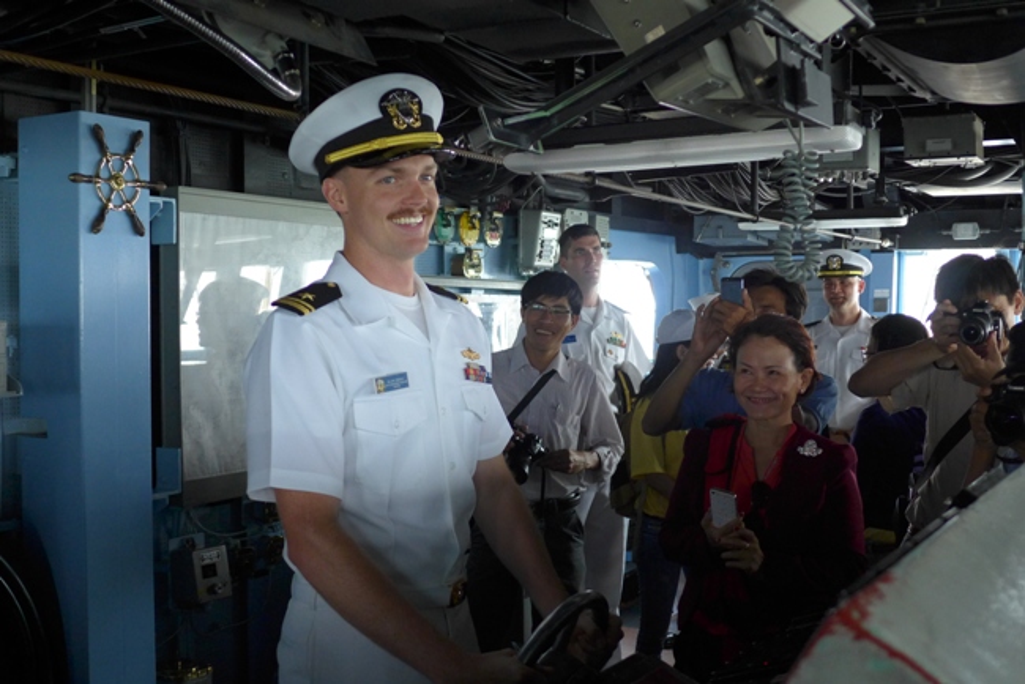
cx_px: 512
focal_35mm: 43
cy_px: 342
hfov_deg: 45.4
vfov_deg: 31.2
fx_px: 1225
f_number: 1.8
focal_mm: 8.4
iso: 250
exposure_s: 1/160
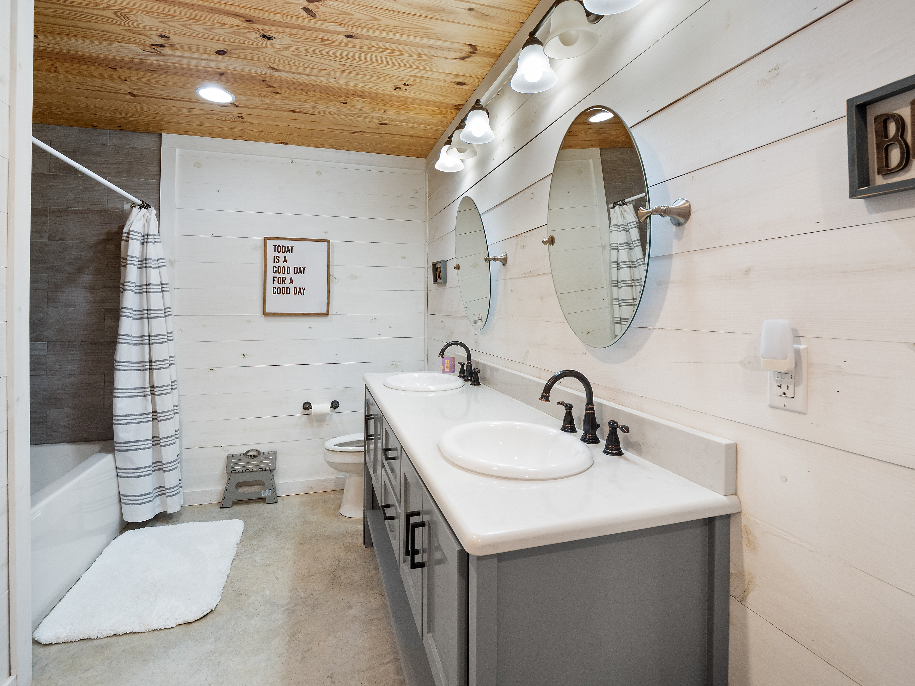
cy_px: 343
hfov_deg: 94.5
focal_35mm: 16
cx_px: 458
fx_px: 423
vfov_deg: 78.1
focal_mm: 8
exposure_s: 1/13
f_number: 5.6
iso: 400
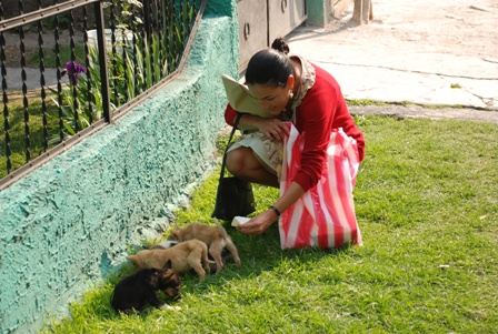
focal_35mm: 75
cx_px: 249
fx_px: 1040
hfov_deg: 26.9
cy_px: 167
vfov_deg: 18.3
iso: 200
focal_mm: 50
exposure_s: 1/250
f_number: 5
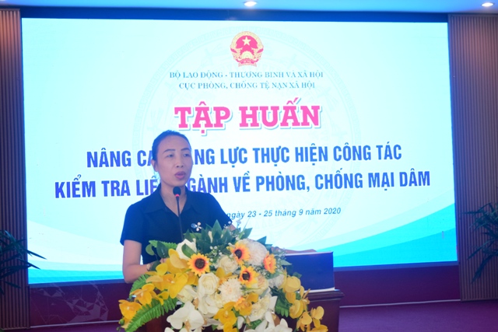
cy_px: 166
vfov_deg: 18.2
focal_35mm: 75
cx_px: 249
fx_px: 1038
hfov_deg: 27.0
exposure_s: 1/100
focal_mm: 50
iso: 1000
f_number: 5.6
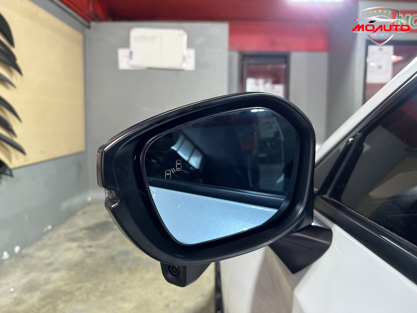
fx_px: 289
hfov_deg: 71.6
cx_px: 208
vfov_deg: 56.8
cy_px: 156
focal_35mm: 24
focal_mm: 6.86
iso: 160
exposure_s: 1/100
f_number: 1.78
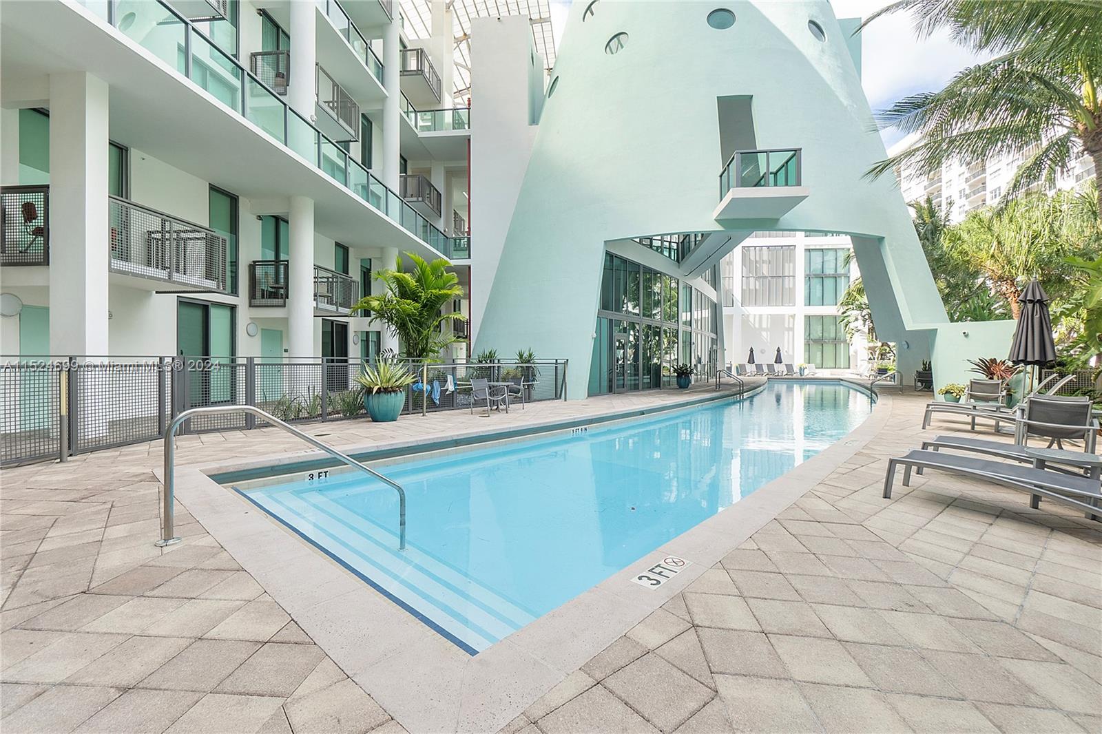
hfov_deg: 100.4
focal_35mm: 15
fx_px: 459
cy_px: 367
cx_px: 551
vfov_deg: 77.3
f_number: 10
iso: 200
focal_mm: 10
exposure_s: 1/100
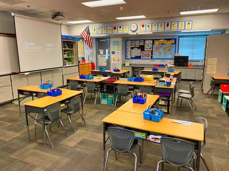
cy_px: 86
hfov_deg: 67.3
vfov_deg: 53.1
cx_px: 114
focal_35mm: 26
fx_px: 172
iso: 320
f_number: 1.8
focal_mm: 4.25
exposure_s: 1/60
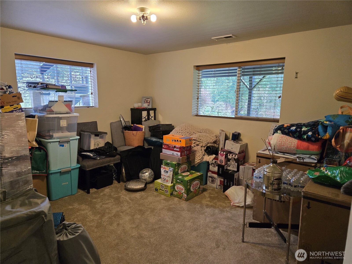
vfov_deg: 58.9
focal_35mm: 23
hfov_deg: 73.9
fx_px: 234
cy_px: 132
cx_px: 176
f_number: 1.8
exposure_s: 1/120
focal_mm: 5.4
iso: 640
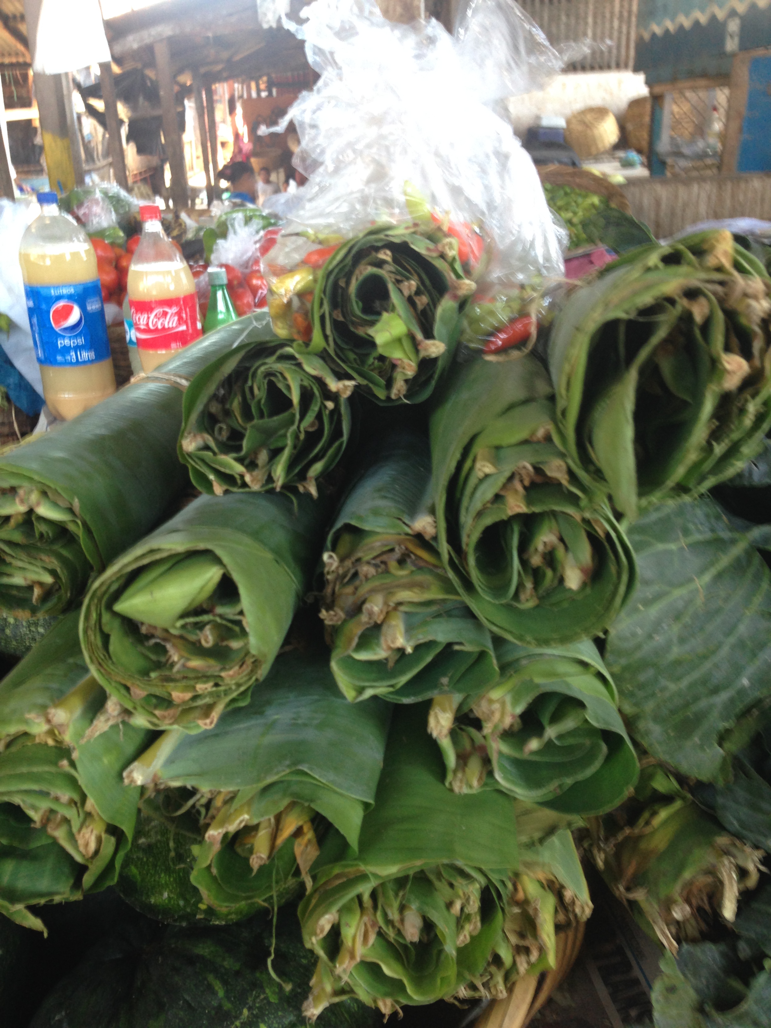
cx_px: 386
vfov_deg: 55.4
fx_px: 980
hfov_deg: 42.9
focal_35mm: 33
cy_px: 514
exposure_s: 1/20
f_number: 2.4
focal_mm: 4.12
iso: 80
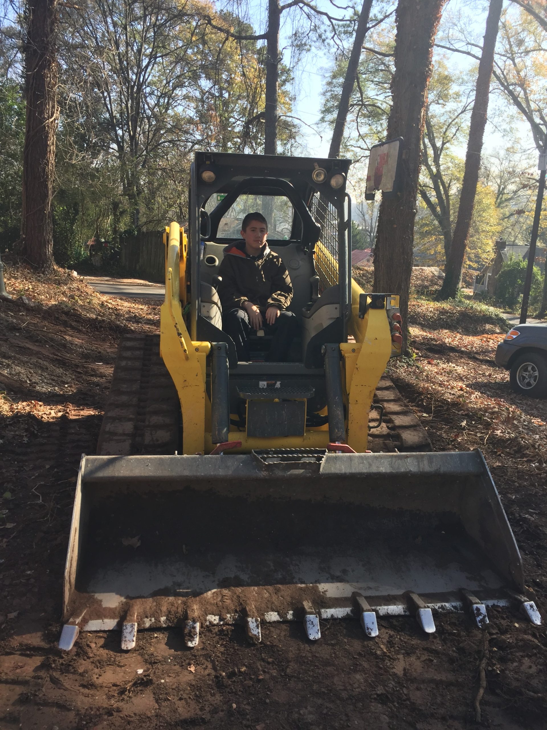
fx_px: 611
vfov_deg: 61.7
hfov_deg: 48.2
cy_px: 365
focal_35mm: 29
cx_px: 274
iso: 32
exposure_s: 1/542
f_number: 2.2
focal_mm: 4.15
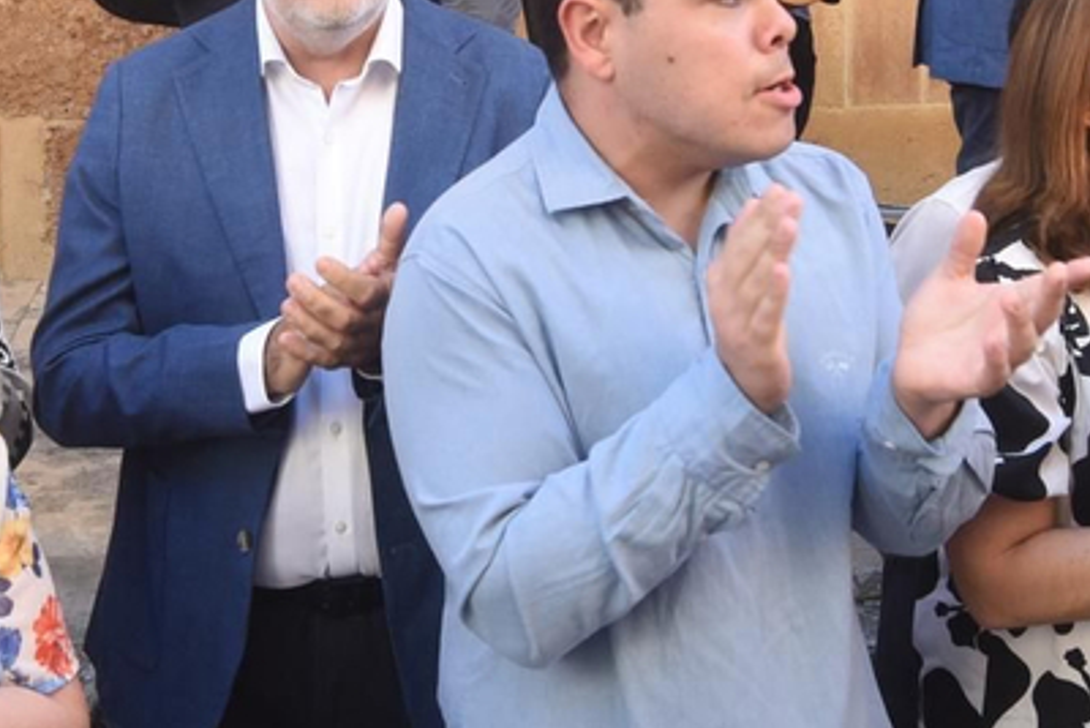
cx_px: 420
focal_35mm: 60
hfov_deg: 33.3
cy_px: 98
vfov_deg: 22.2
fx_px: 1817
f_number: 5.6
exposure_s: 1/400
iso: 800
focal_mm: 15
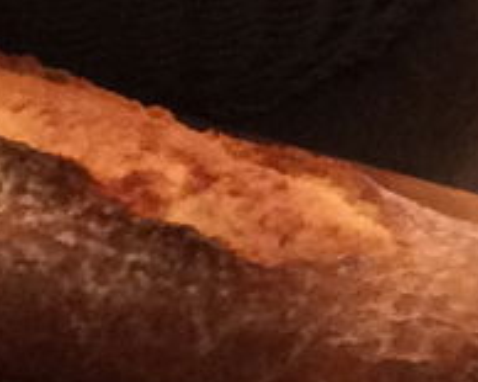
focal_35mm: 257
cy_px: -344
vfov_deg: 5.9
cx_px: 614
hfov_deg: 7.4
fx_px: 3634
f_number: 2.4
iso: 250
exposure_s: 1/25
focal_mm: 3.3
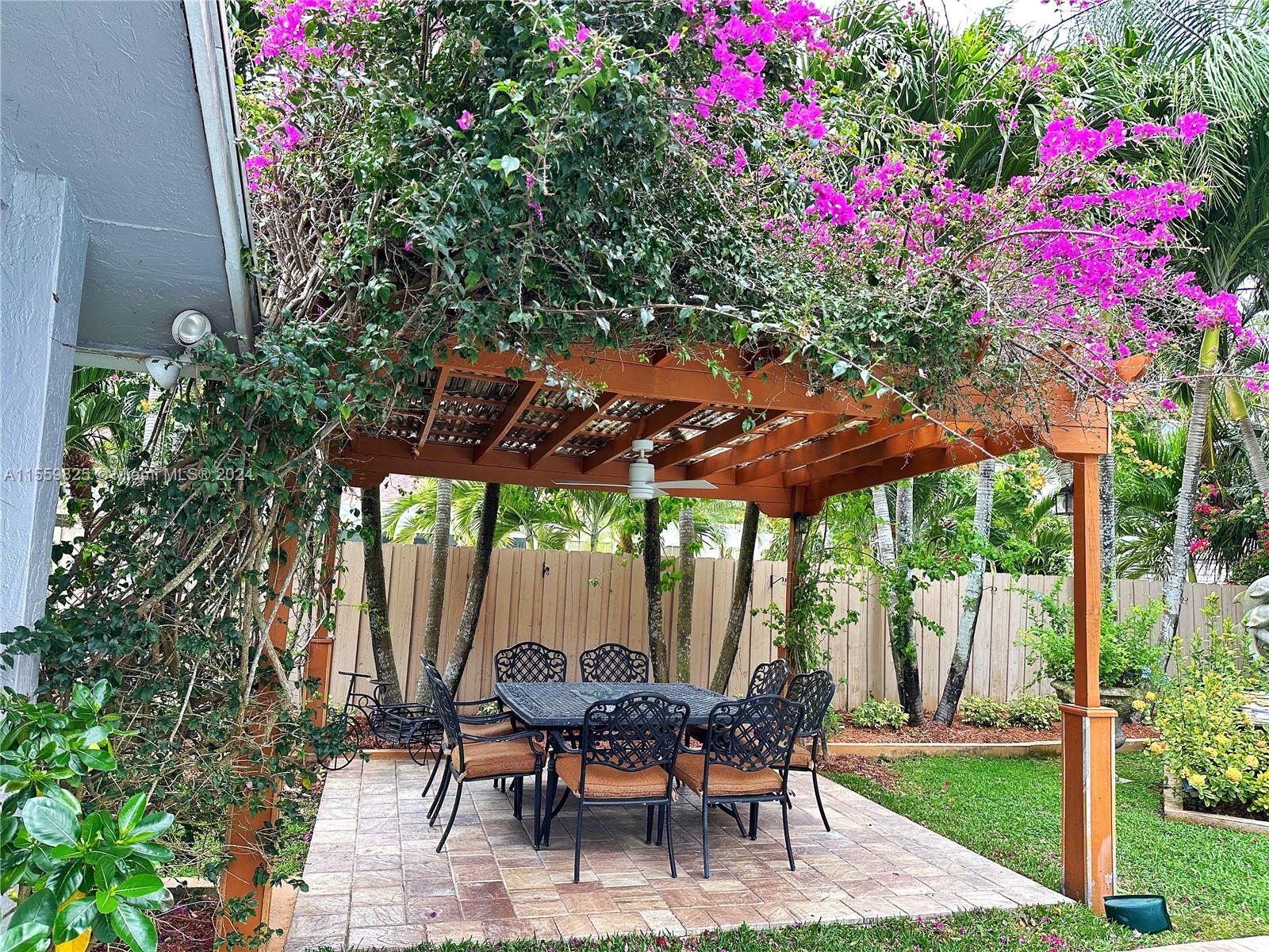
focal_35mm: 24
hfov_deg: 71.6
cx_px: 634
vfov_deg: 56.8
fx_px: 880
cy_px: 476
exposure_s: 1/417
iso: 80
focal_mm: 6.86
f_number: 1.78
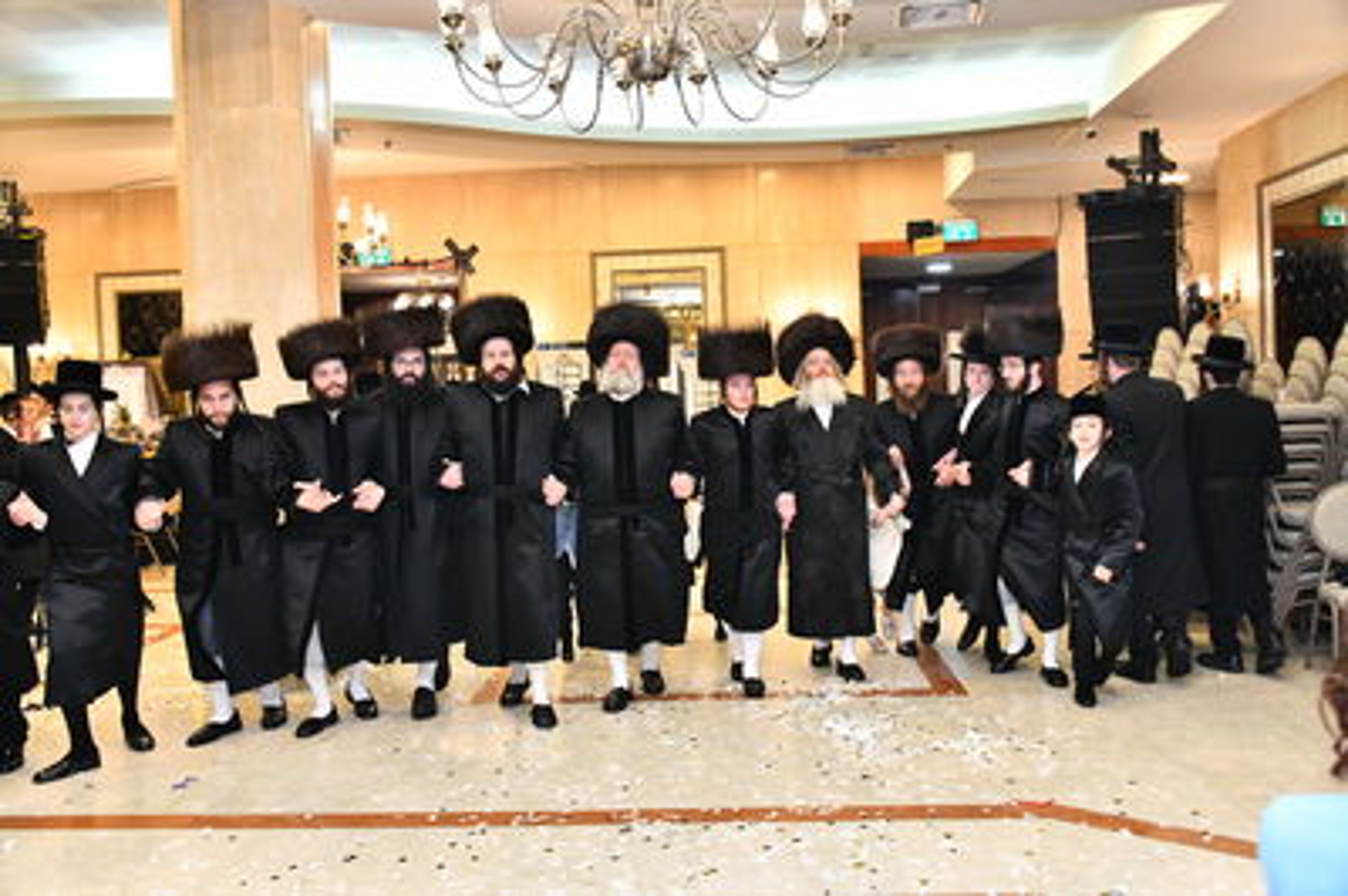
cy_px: 448
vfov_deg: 41.0
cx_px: 674
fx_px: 1197
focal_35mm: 32
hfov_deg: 58.8
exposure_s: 1/125
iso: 3200
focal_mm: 32
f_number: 5.6
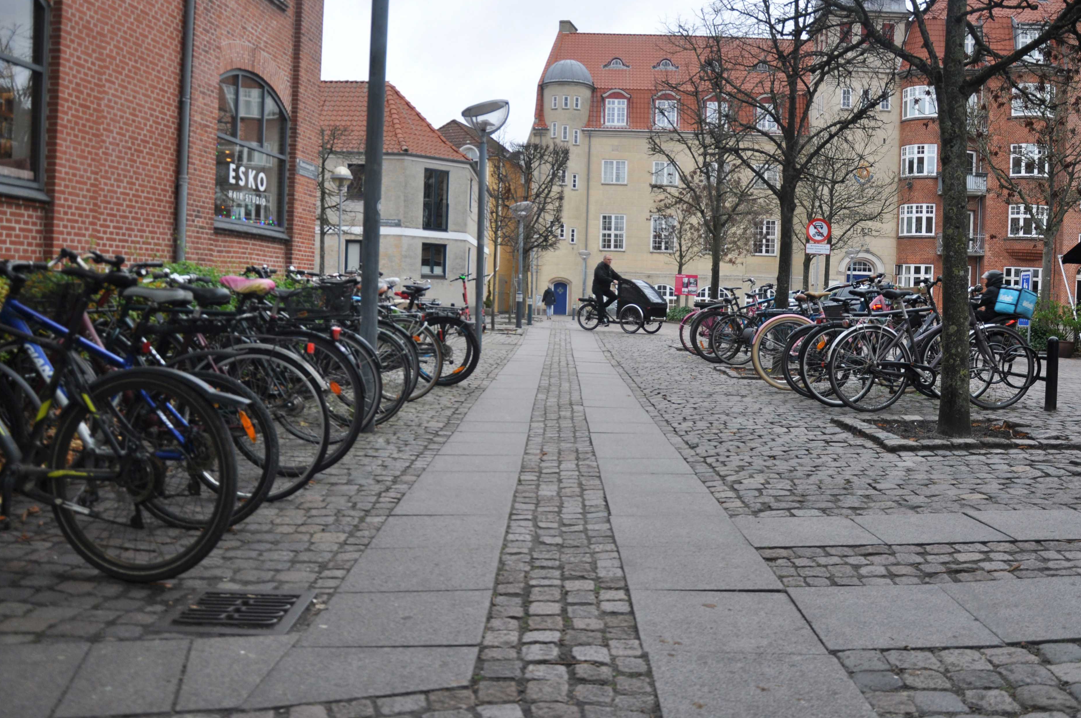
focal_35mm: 31
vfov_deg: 42.2
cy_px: 321
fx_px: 930
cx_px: 553
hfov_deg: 60.3
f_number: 3.5
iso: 200
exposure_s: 1/125
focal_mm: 18
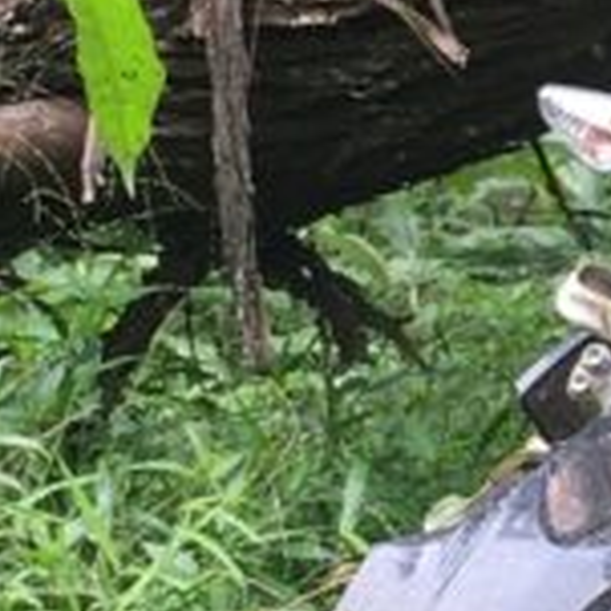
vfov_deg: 7.1
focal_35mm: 245
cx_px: 1214
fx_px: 4893
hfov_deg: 6.9
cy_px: 158
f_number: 2.2
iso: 25
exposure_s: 1/155
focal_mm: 4.15
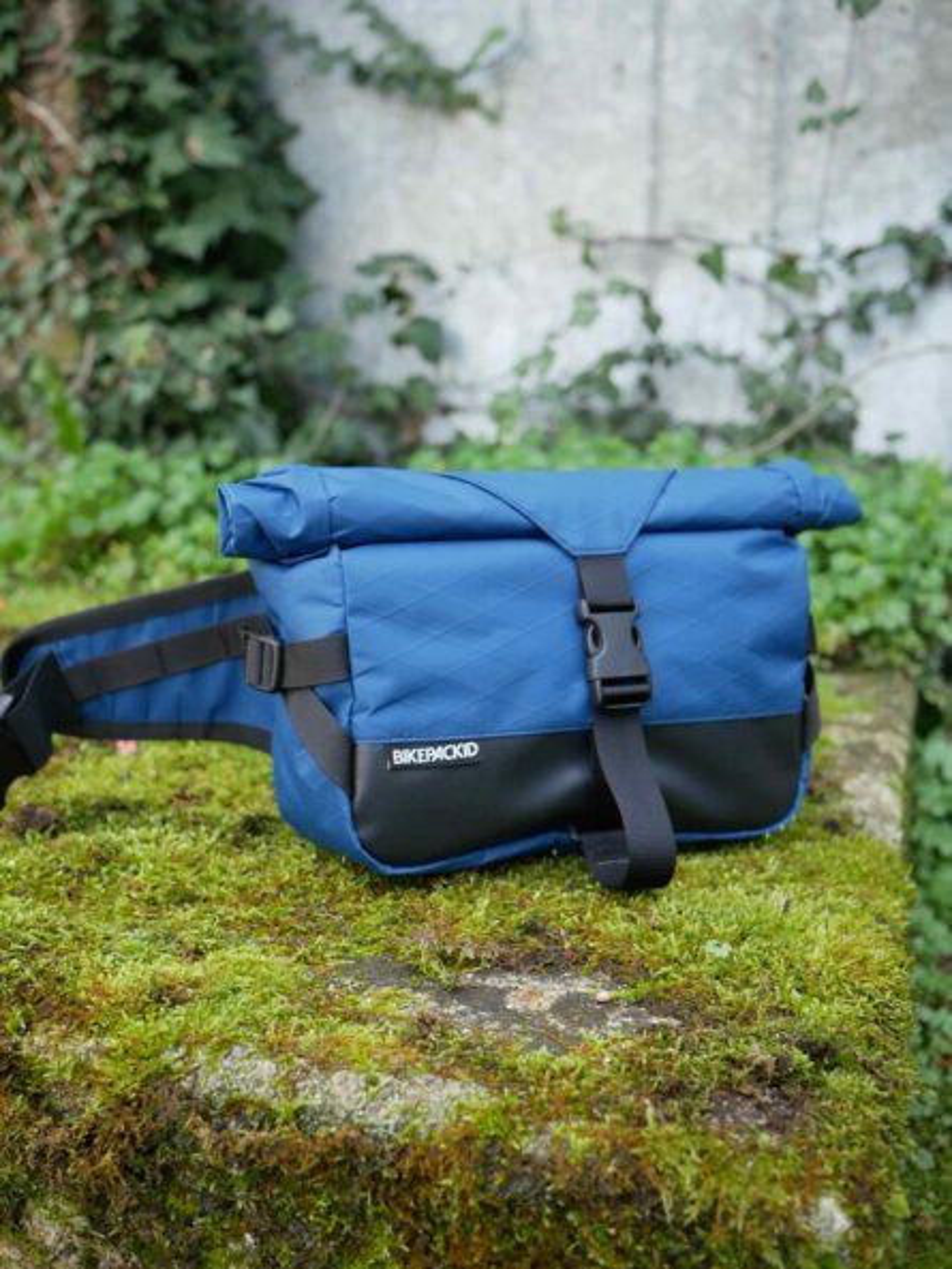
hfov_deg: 36.0
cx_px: 476
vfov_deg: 46.8
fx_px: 1466
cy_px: 634
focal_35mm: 40
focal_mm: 20
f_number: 2.5
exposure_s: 1/1000
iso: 800
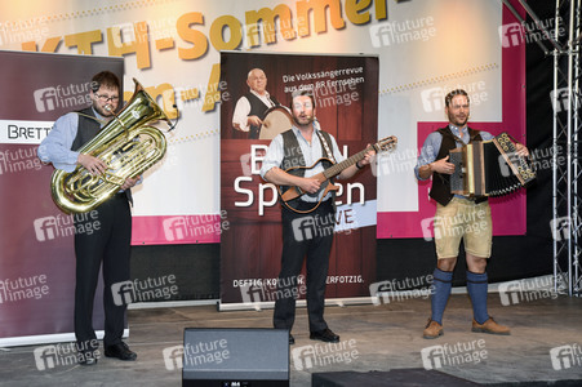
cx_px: 291
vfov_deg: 21.9
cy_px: 194
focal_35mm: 62
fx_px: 1002
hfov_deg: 32.4
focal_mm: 62
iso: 1600
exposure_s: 1/160
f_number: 8
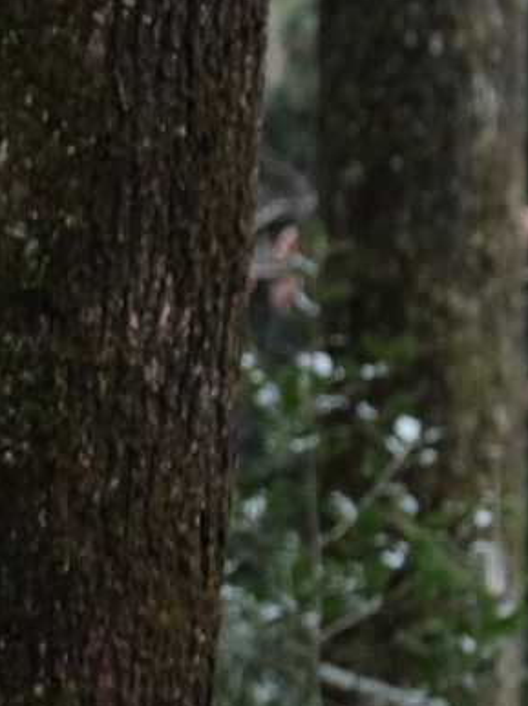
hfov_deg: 1.2
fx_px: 25979
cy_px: 824
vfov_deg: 1.6
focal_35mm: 1276
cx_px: -1277
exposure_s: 1/52
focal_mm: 170.5
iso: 400
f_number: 5.6
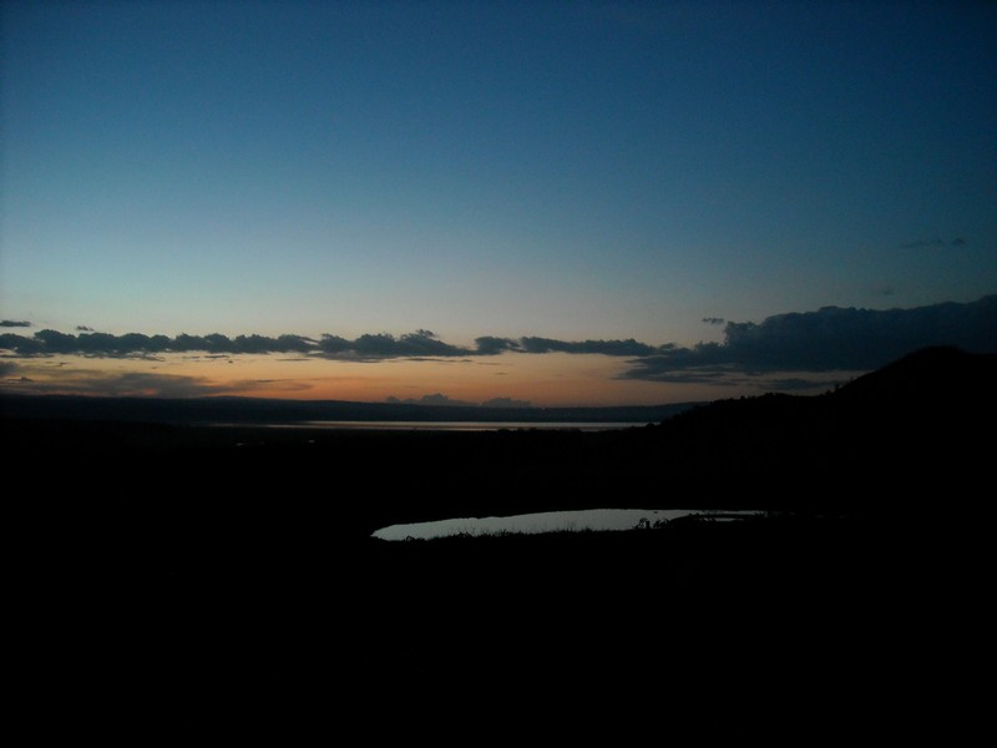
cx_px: 498
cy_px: 374
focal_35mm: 35
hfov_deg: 52.6
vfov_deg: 40.7
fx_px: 1008
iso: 259
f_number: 2.8
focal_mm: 5.7
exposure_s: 1/60
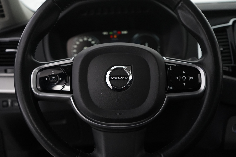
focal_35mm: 38
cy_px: 78
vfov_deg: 35.1
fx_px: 249
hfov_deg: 50.7
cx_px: 118
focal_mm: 38
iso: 4000
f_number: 4
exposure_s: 1/60
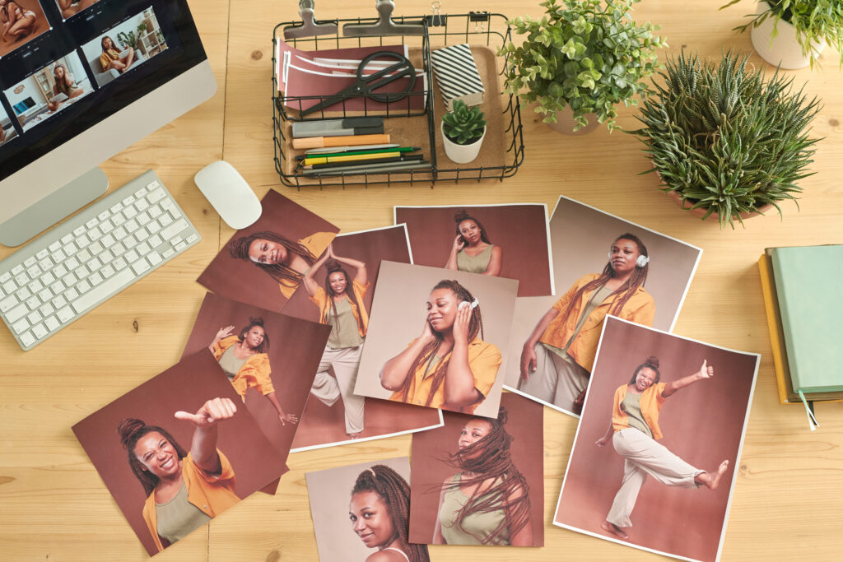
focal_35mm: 58
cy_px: 281
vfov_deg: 23.4
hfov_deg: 34.5
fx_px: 1358
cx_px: 422
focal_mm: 58
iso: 800
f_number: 4.5
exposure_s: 1/200
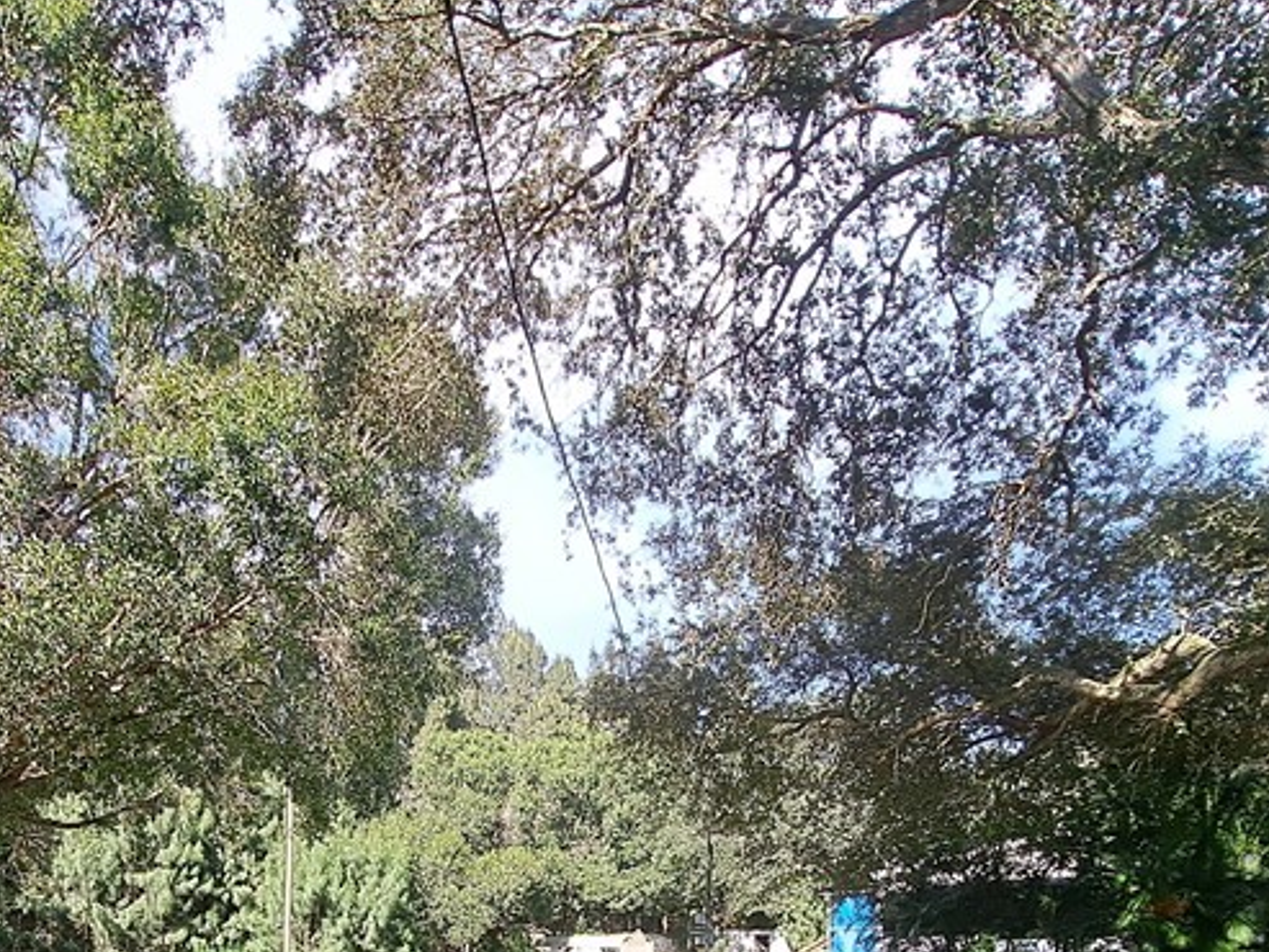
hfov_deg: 64.9
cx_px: 533
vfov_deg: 45.0
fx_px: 990
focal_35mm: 27
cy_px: 911
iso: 50
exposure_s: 1/417
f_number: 2.2
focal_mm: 1.74
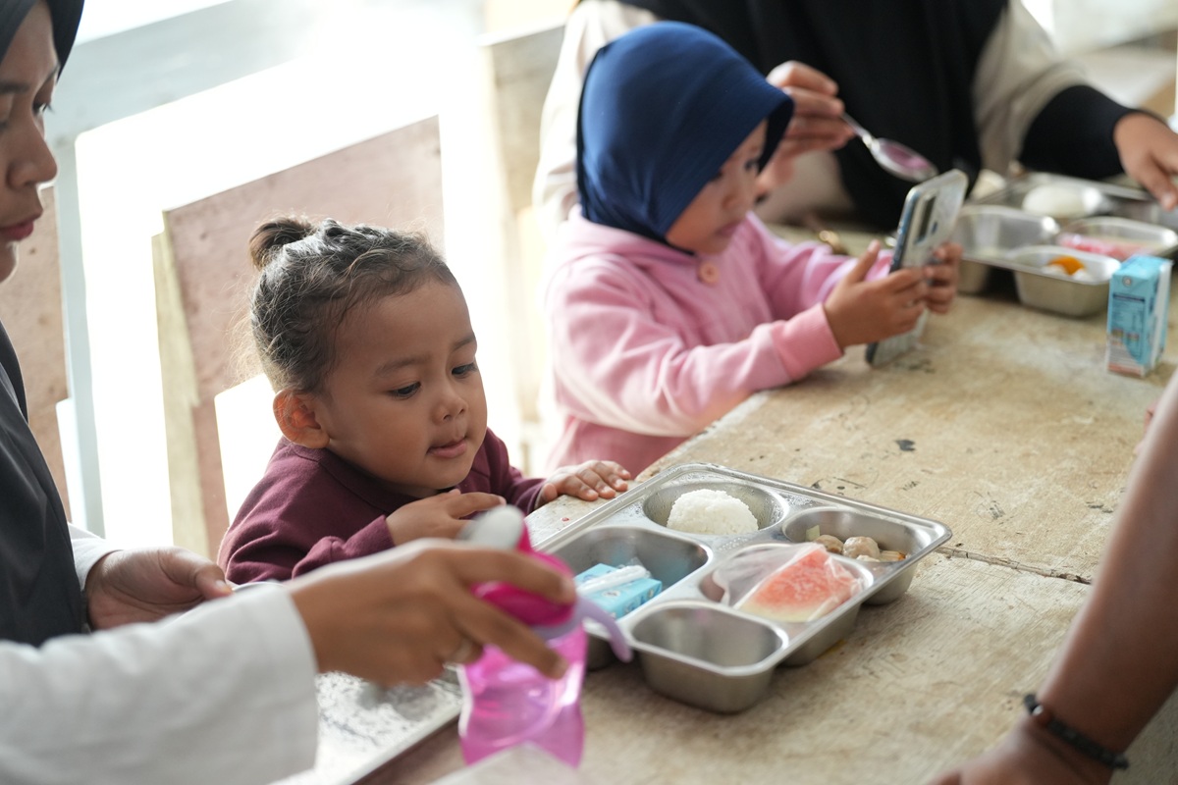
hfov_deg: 24.5
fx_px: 2716
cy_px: 392
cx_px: 589
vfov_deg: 16.5
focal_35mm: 83
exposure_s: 1/250
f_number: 2.8
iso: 2500
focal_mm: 83
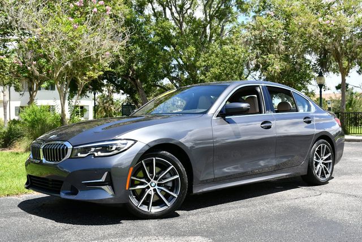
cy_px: 121
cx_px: 181
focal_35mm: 44
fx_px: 443
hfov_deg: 44.5
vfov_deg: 30.6
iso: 180
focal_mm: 22
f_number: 8
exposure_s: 1/250
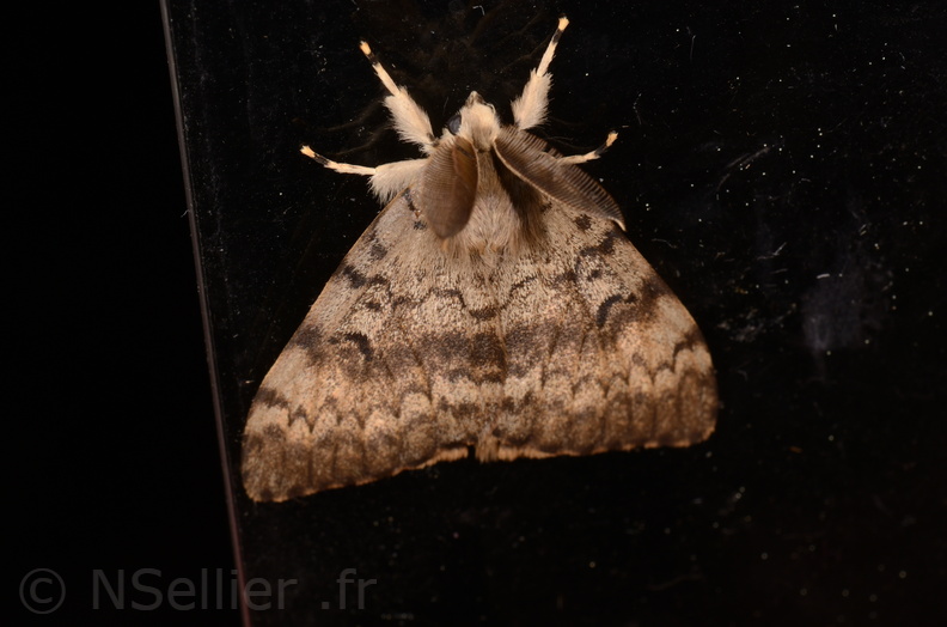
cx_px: 474
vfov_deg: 10.7
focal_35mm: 128
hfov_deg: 16.1
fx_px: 3346
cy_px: 314
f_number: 22
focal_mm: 85
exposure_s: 1/60
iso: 100
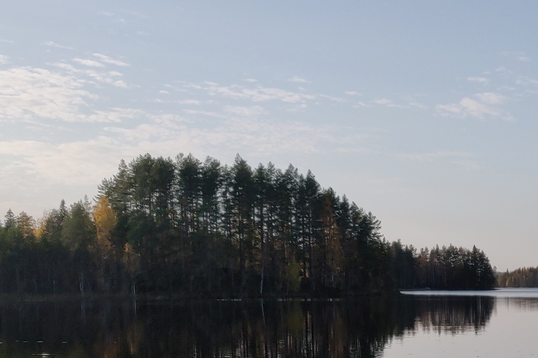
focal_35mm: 79
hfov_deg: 24.1
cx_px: 583
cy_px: 427
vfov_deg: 16.6
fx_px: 1180
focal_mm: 4.25
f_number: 1.7
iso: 100
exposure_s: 1/1615
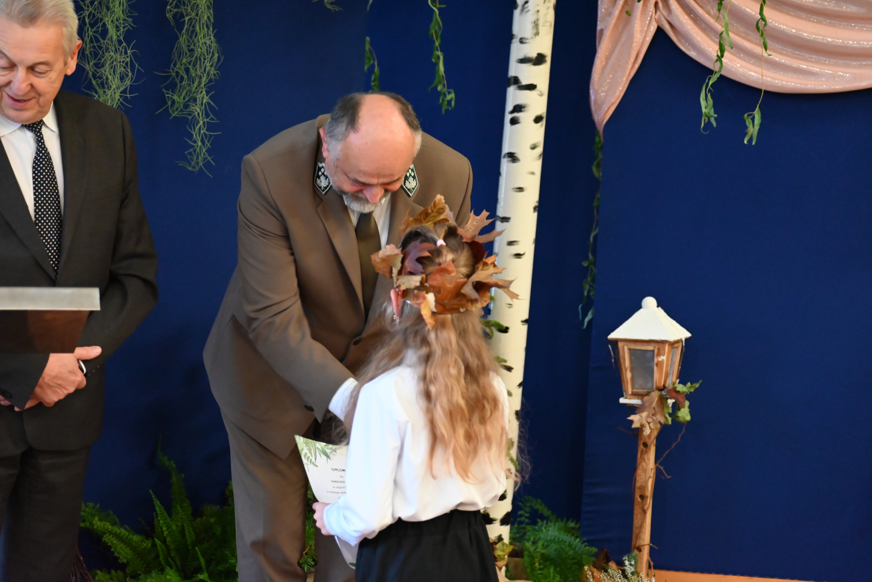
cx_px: 436
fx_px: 2060
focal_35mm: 85
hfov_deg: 23.9
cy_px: 291
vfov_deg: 16.1
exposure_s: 1/60
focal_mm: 85
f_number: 4.5
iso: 6400
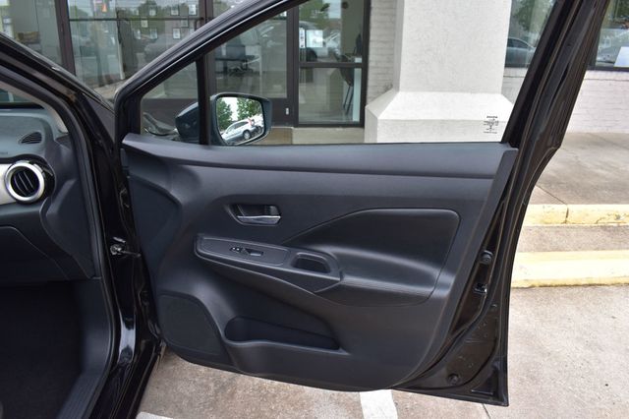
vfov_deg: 47.9
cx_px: 314
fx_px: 471
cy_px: 210
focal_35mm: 27
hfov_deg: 67.4
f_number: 9
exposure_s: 1/125
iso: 400
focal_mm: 18
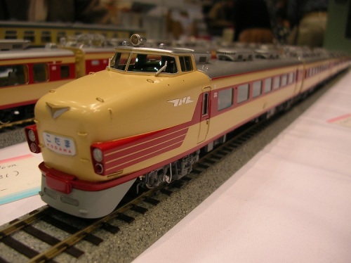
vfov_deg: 40.6
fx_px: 355
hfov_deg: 52.7
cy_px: 132
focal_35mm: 35
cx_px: 176
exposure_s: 1/31.5
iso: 50
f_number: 2.8
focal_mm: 5.8
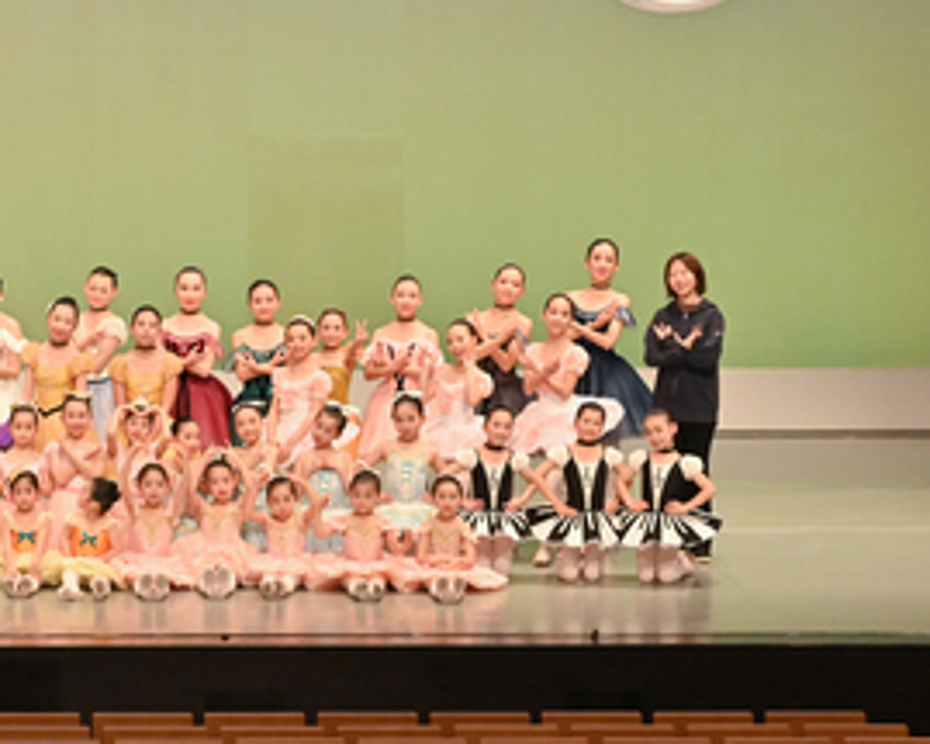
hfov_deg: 9.5
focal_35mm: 201
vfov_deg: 7.7
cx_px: -149
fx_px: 5530
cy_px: 83
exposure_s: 1/200
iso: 2500
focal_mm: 86
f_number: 7.1
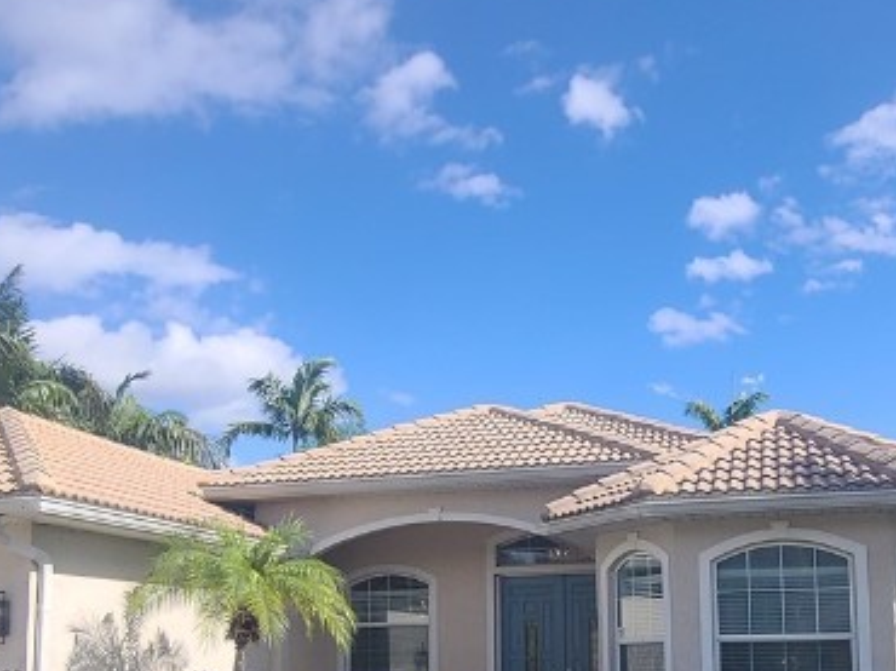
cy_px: 545
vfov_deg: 38.0
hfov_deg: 51.0
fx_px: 931
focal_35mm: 36
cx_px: 550
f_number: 2.2
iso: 64
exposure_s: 1/1606
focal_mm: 2.2
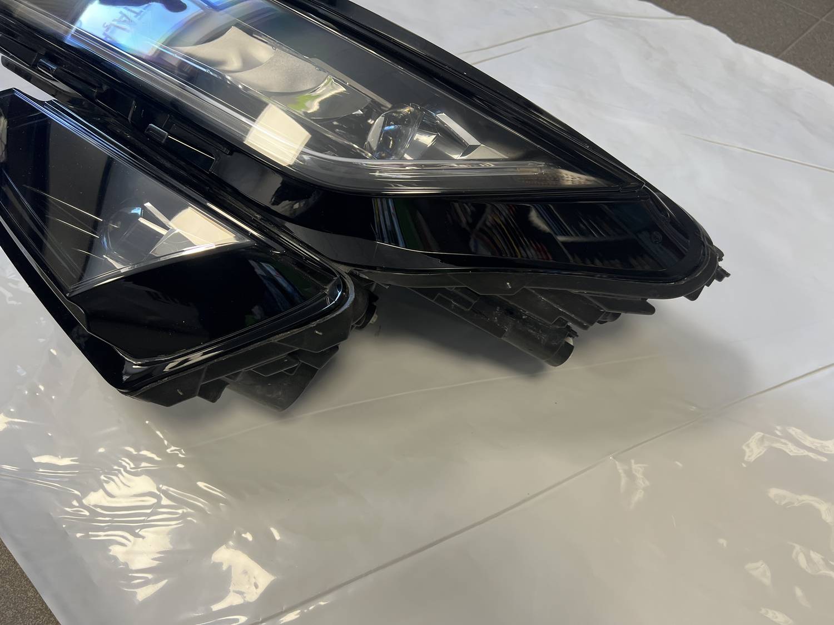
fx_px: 626
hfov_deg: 67.3
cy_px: 312
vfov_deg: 53.1
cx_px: 417
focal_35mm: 26
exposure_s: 1/100
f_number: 1.5
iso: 80
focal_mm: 5.7
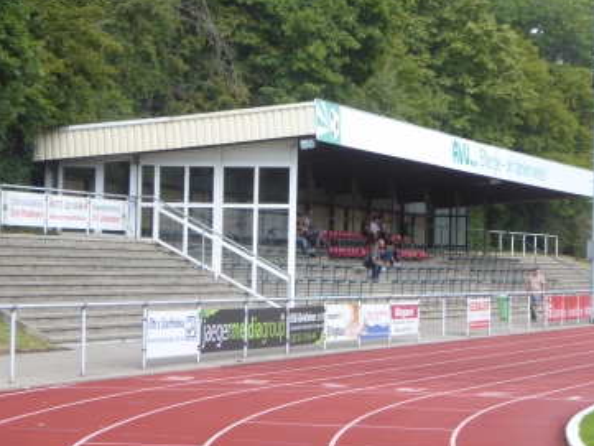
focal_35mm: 132
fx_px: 2266
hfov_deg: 14.9
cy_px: 245
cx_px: 262
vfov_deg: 11.2
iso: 80
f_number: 5.1
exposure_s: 1/125
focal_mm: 19
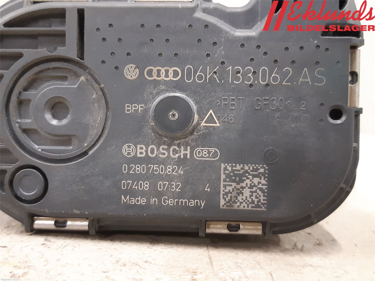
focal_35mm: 26
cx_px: 188
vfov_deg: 53.1
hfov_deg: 67.3
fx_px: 282
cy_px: 140
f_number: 1.7
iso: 320
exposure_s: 1/24
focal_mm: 3.93
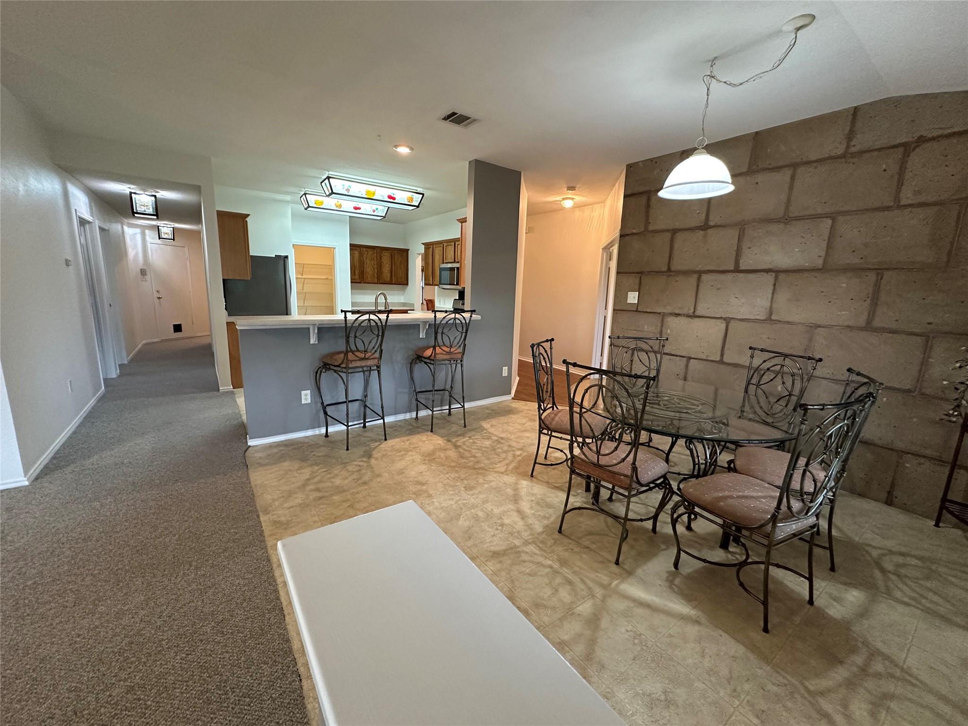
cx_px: 484
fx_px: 391
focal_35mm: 14
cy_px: 363
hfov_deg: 102.1
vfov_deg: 85.7
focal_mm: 2.22
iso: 400
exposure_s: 1/60
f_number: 2.2
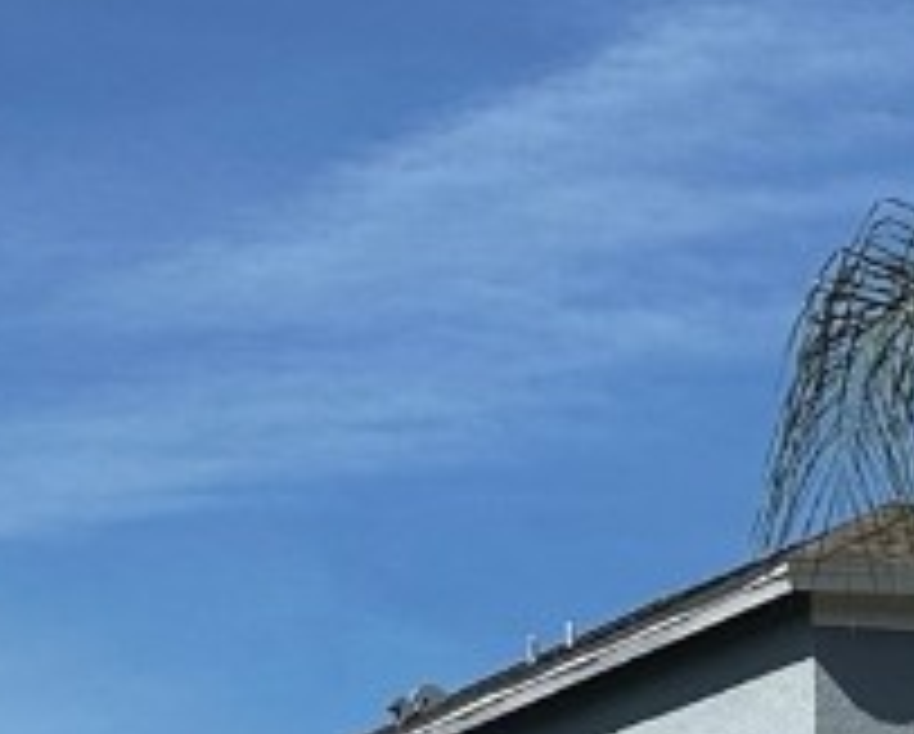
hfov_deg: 14.3
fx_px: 3197
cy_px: 1036
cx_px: -752
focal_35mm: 118
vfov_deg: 12.6
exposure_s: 1/8197
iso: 80
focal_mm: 6.86
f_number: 1.78
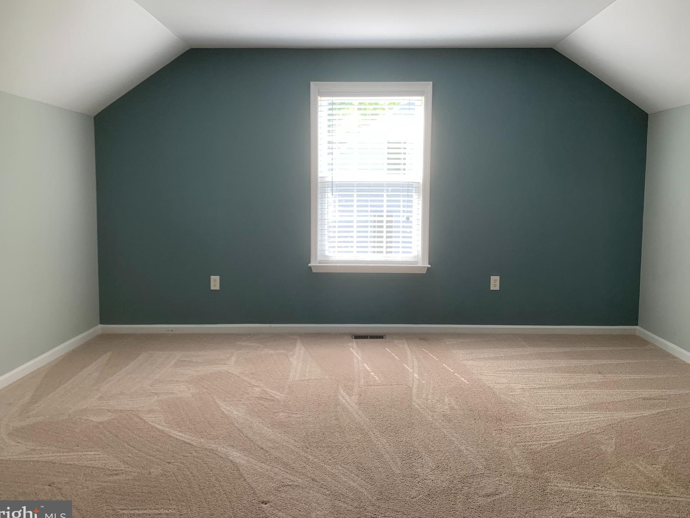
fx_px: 578
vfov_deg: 48.2
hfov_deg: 61.6
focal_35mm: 29
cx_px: 363
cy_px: 242
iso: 64
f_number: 1.8
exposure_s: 1/120
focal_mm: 4.25
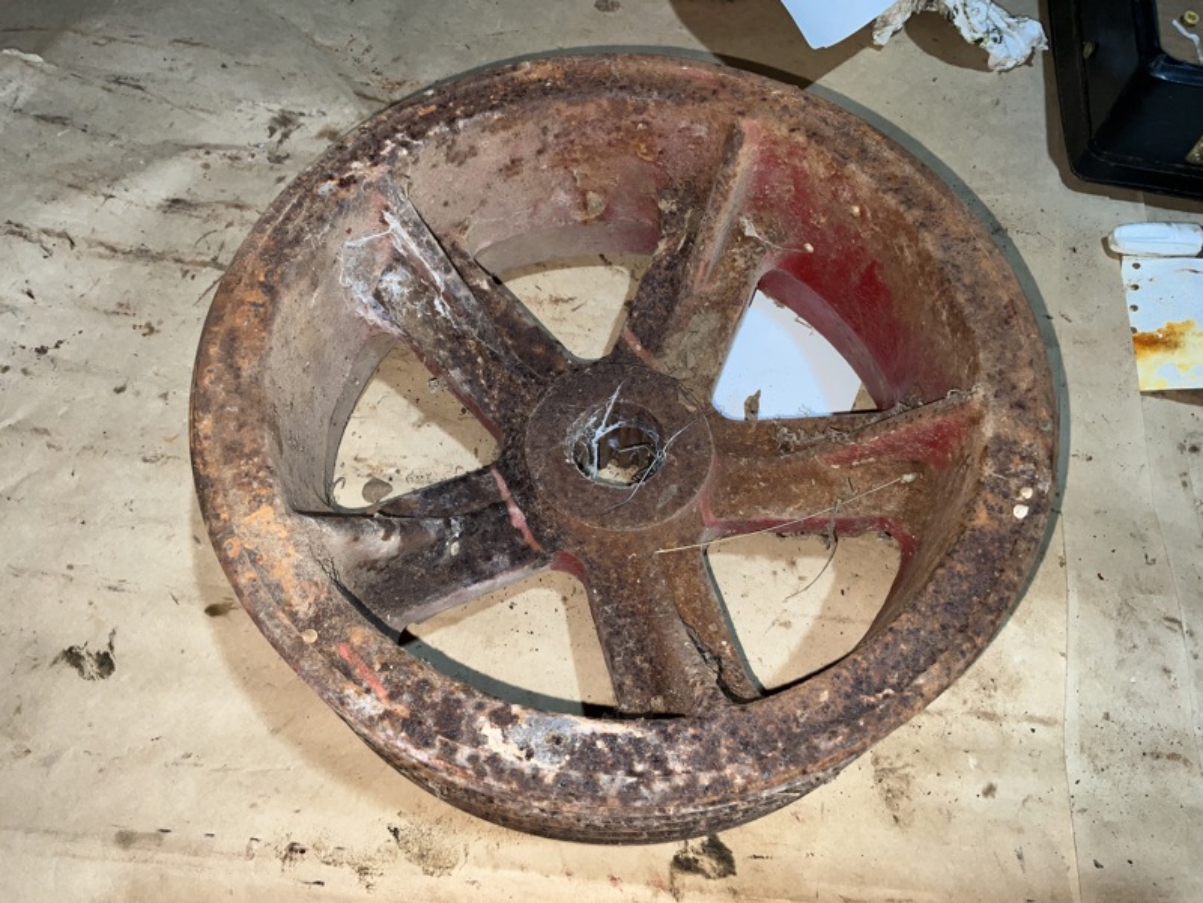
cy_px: 452
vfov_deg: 48.2
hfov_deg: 61.7
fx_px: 1008
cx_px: 602
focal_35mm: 29
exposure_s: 1/60
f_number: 1.8
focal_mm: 3
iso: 25
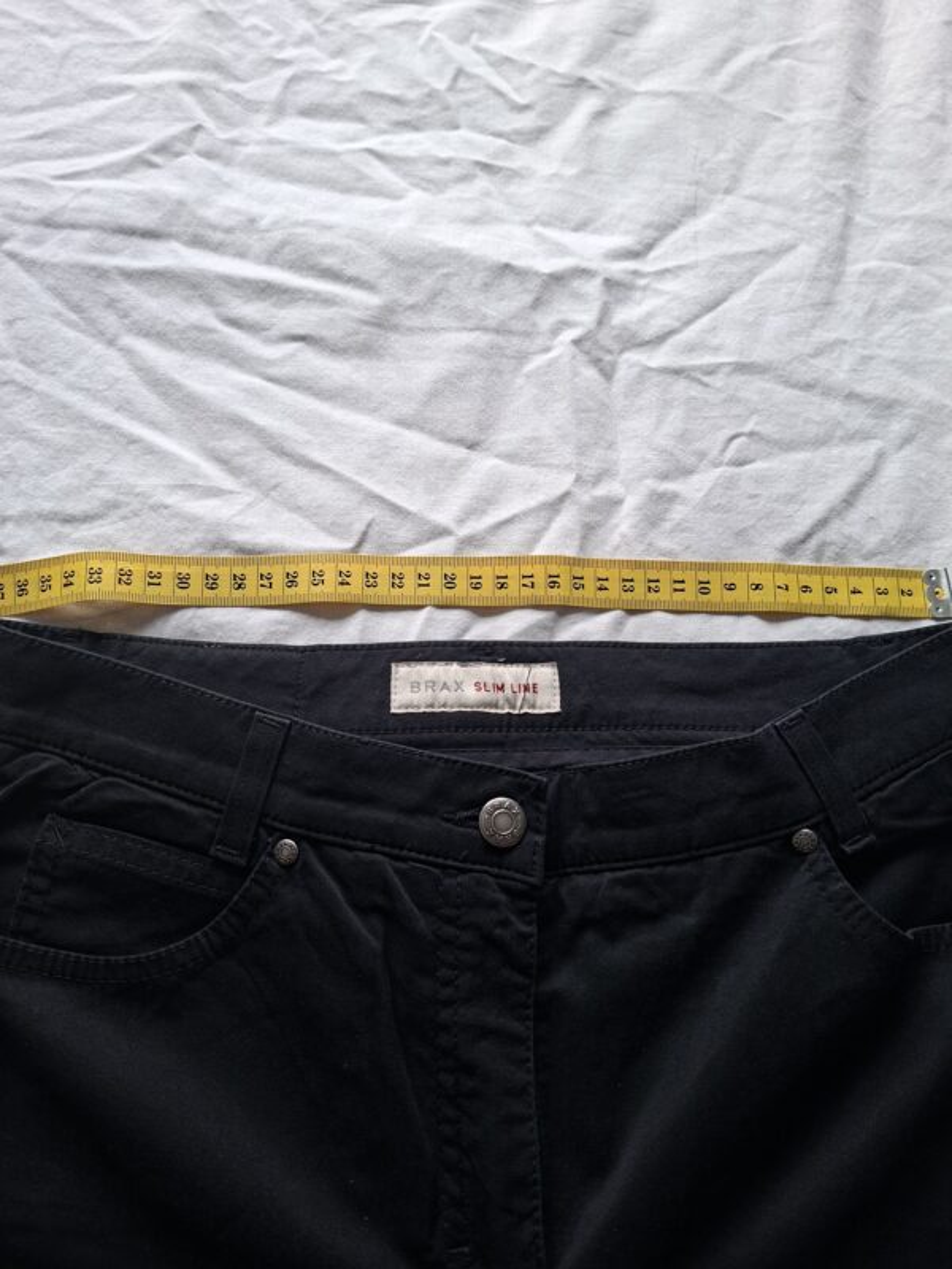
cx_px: 476
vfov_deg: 73.9
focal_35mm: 23
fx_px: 843
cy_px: 634
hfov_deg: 58.9
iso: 80
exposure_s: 1/100
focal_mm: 5.54
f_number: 1.8
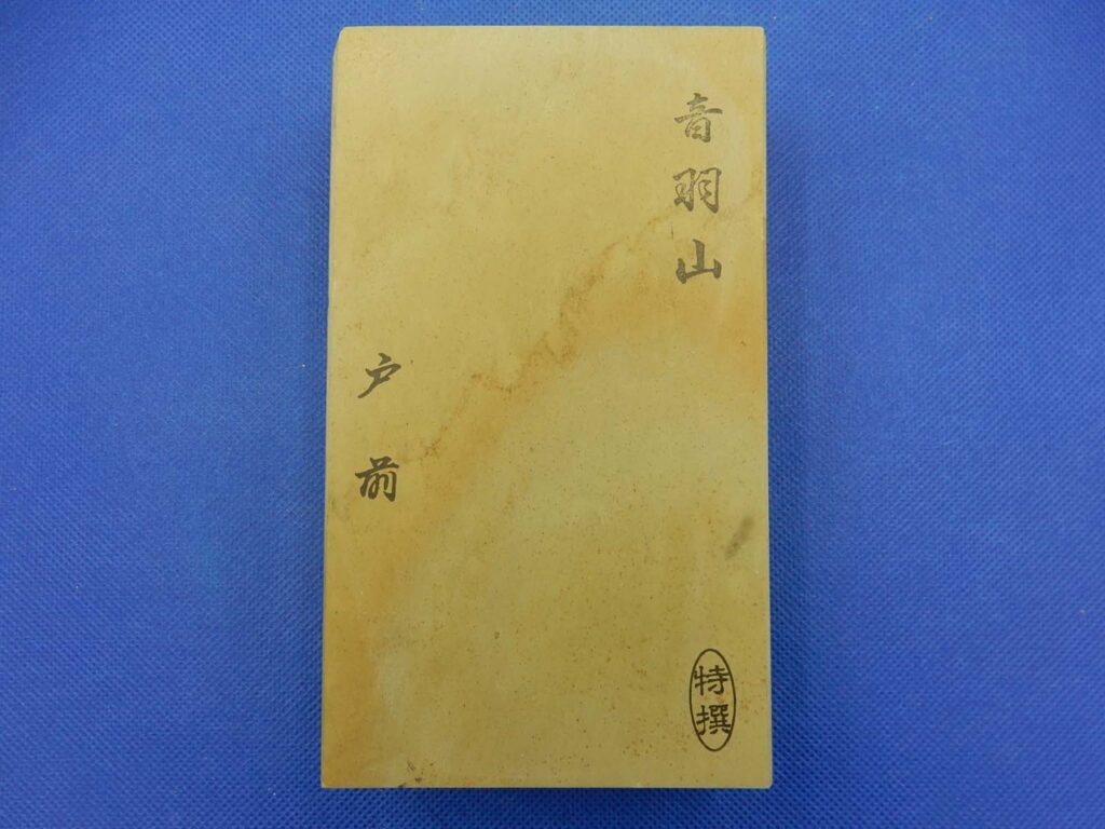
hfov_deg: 69.4
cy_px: 414
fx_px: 798
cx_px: 552
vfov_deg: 54.9
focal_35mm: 25
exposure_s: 1/80
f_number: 3.7
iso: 125
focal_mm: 4.5
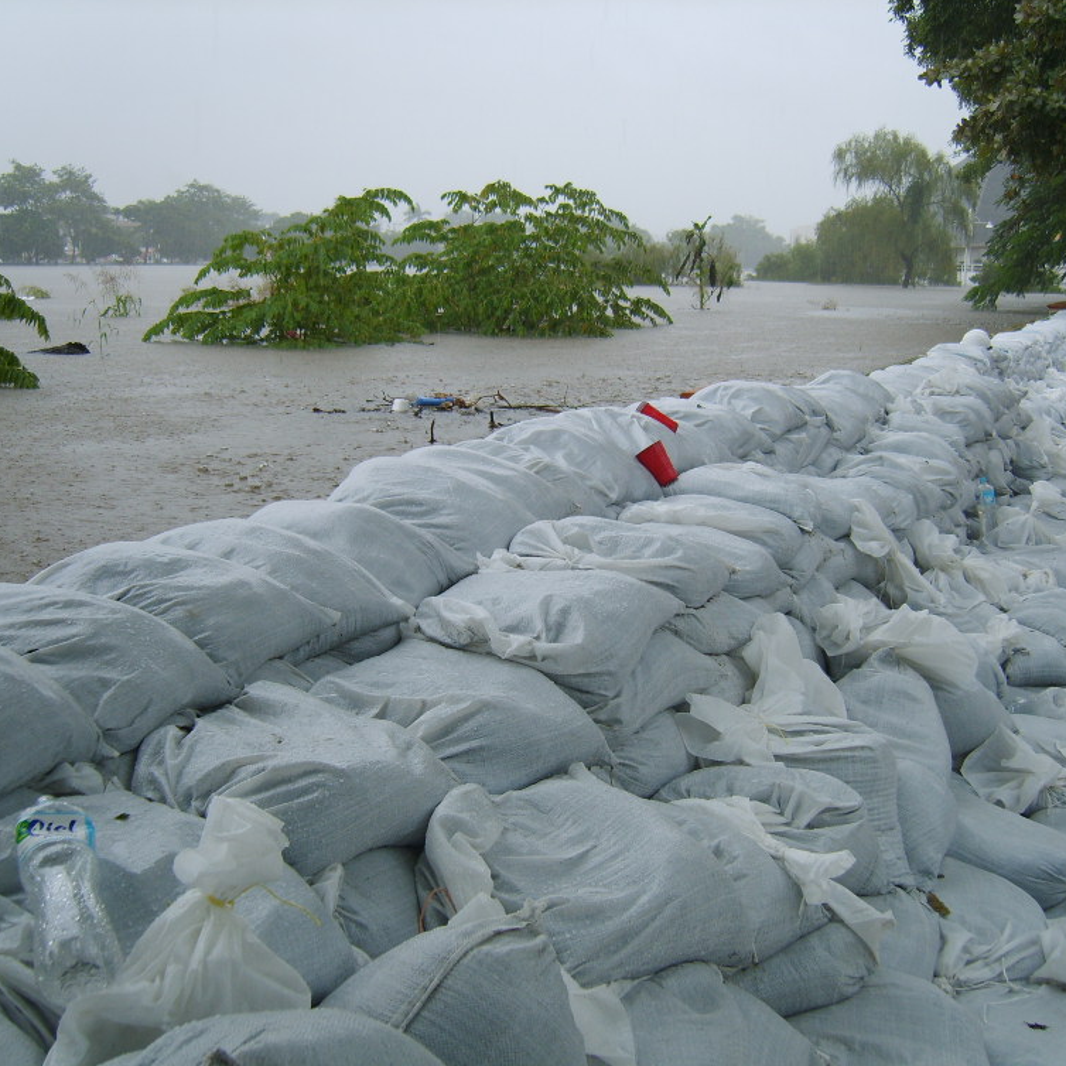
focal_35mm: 42
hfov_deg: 40.0
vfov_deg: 40.0
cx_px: 560
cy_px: 534
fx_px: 1463
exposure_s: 1/125
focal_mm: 7.4
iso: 50
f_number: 2.8
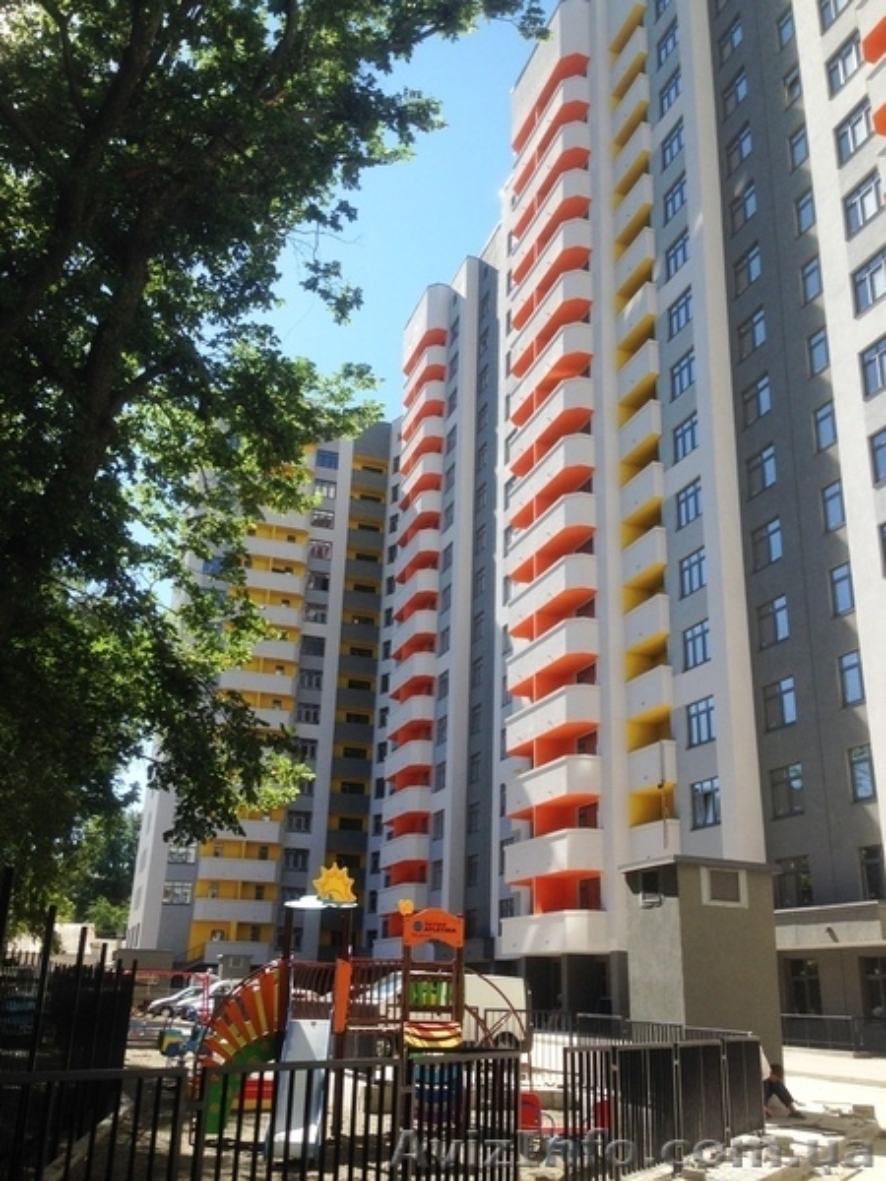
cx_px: 443
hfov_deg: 42.9
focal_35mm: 33
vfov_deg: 55.4
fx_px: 1126
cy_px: 590
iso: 50
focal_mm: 4.12
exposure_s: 1/968
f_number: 2.4
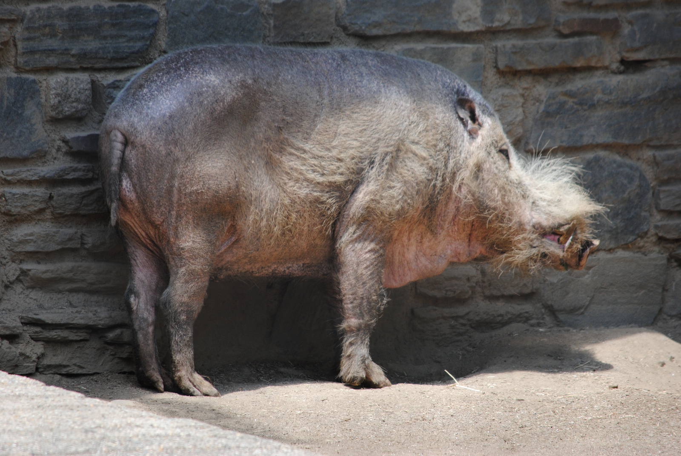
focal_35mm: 450
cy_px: 228
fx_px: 8522
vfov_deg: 3.1
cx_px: 340
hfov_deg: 4.6
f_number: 5.6
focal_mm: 300
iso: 320
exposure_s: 1/500
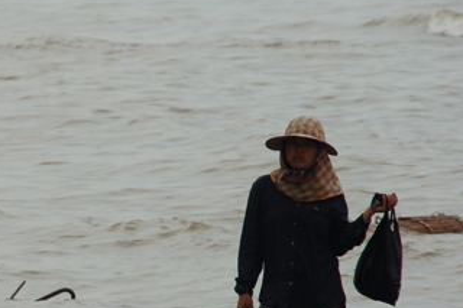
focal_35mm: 451
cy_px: 244
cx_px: 90
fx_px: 5795
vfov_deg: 3.0
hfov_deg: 4.6
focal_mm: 175
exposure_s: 1/320
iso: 200
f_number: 9
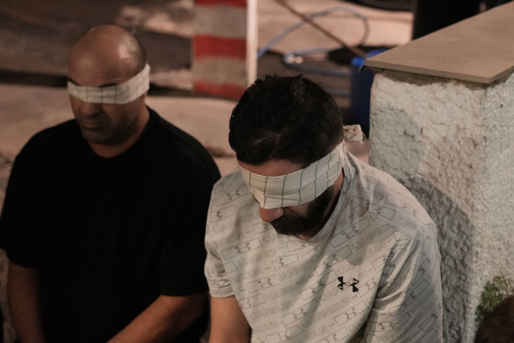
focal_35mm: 84
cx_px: 257
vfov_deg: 16.3
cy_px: 172
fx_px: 1199
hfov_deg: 24.2
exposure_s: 1/100
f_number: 4
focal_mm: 56
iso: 8000
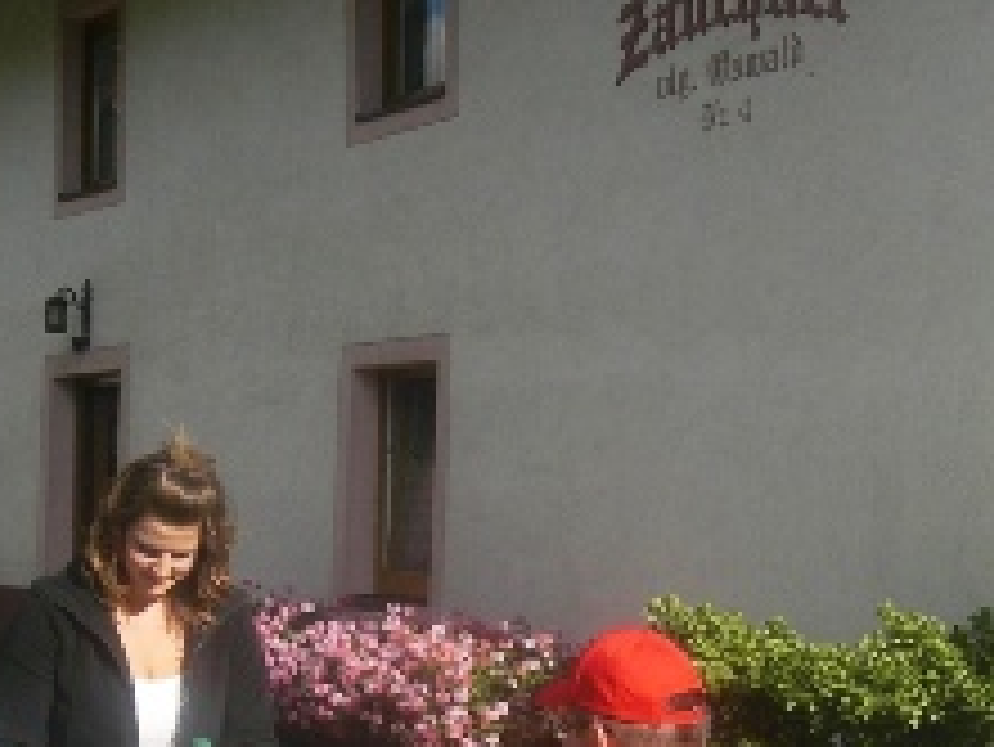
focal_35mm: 77
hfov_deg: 25.3
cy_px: 594
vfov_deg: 19.0
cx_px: 418
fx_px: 2212
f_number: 4.4
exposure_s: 1/500
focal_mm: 6.3
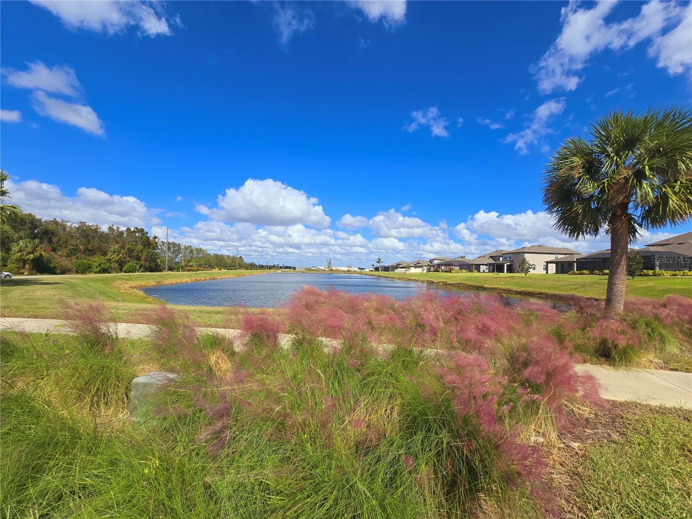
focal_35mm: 13
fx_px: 260
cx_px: 346
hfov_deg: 106.2
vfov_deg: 89.9
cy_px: 260
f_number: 2.2
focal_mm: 2.2
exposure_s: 1/3160
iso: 50
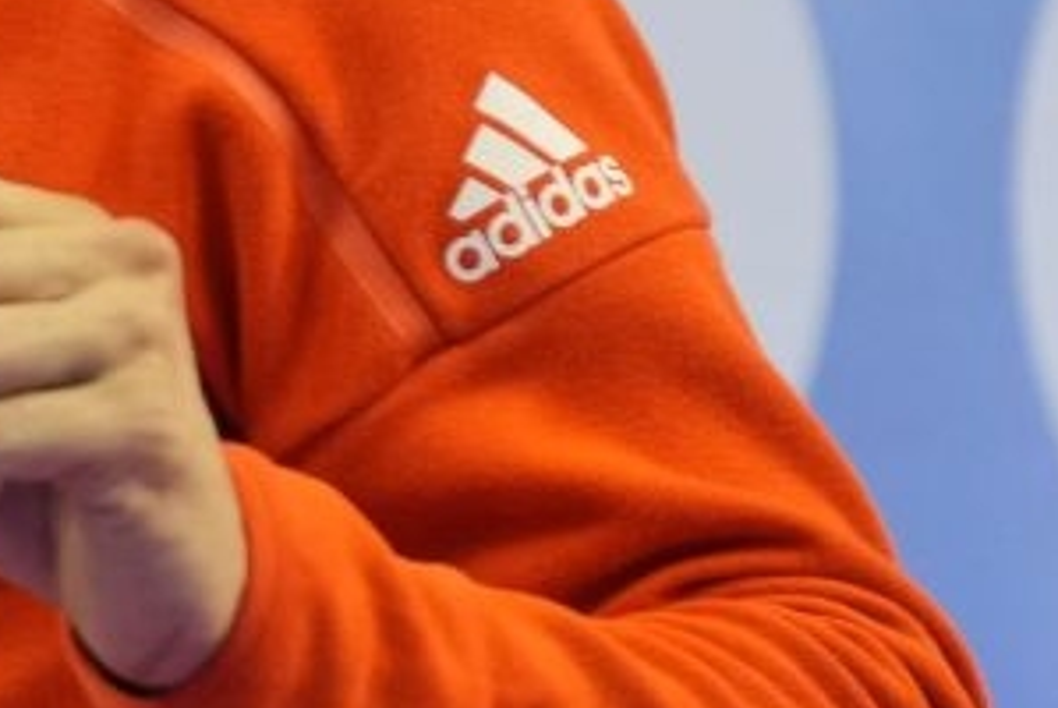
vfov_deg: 1.6
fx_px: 25475
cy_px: 266
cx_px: -1794
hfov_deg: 2.4
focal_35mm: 866
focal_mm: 144
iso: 1000
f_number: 2.8
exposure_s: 1/250
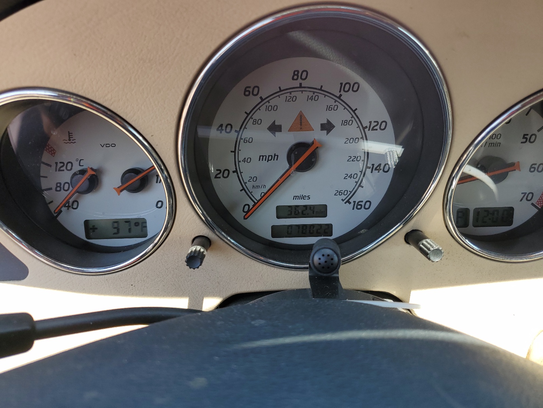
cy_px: 204
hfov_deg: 67.3
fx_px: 408
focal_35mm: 26
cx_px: 272
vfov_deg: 53.1
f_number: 1.5
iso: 50
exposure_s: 1/400
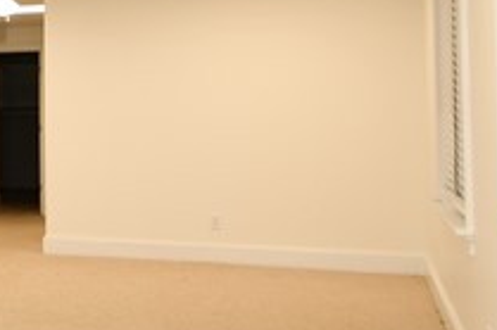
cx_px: -209
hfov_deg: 22.3
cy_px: 71
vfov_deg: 17.3
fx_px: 1076
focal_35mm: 78
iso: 200
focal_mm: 10
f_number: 4
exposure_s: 1/60
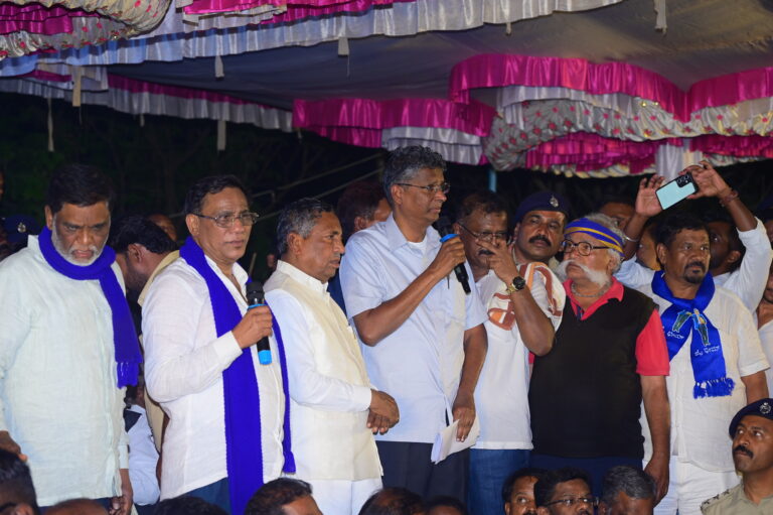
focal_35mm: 120
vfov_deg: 11.4
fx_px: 2575
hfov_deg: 17.1
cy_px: 258
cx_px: 386
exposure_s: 1/125
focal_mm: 120
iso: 1250
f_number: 5.6
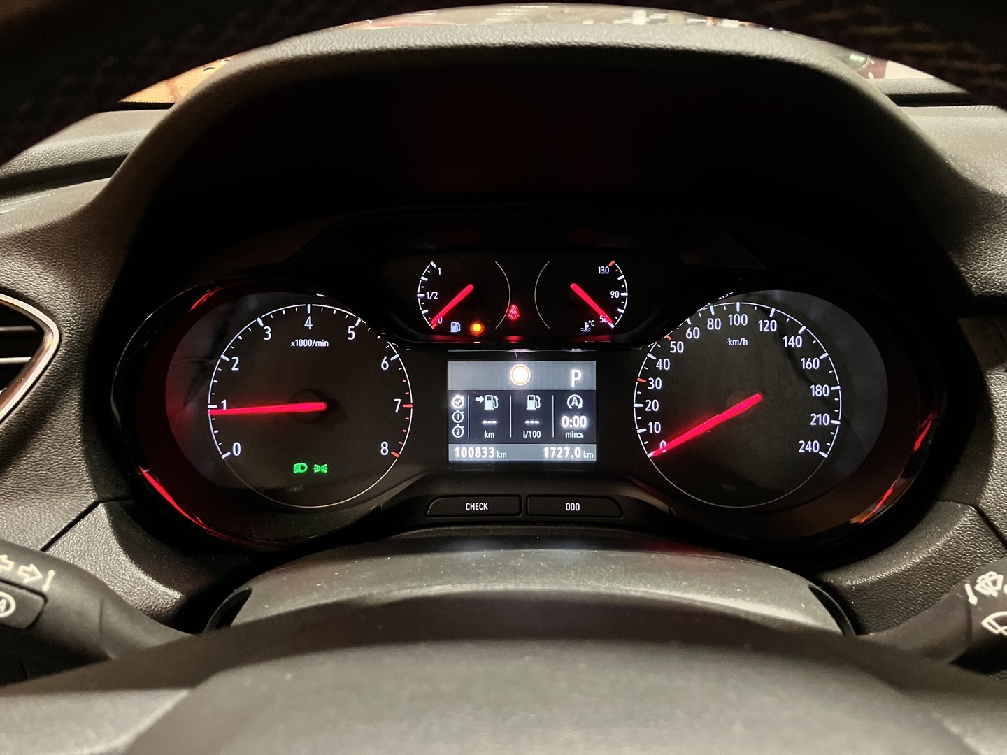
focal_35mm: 28
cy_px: 378
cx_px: 504
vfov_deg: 49.7
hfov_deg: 63.4
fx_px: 815
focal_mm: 3.99
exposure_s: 1/38
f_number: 1.8
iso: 400
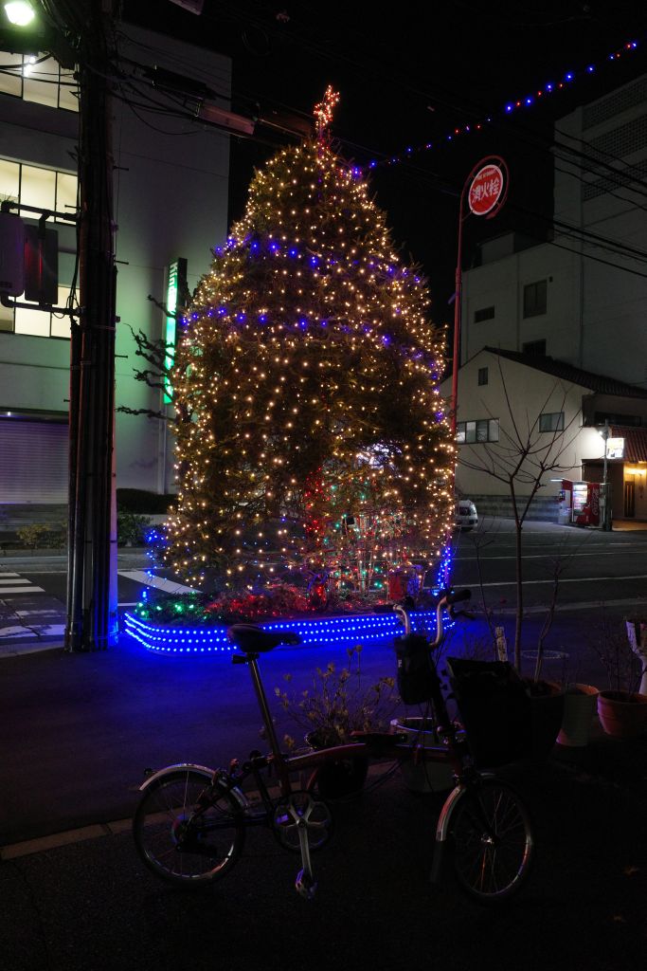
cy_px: 486
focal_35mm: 28
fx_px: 755
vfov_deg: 65.5
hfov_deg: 46.4
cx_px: 324
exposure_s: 1/30
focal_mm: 18.3
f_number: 2.8
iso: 2500
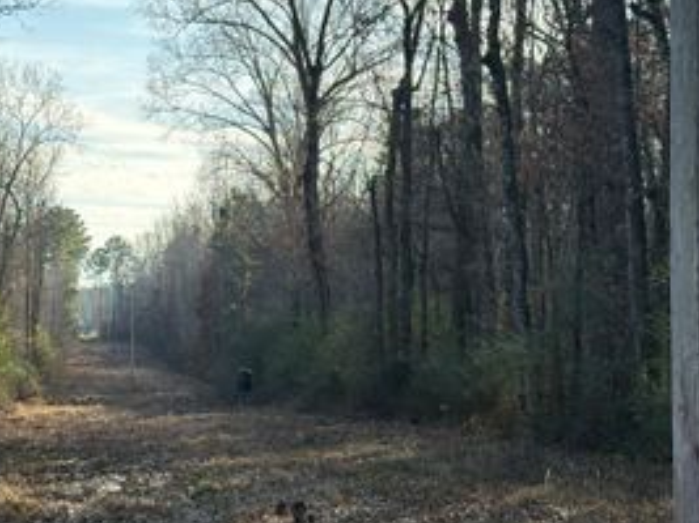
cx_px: 187
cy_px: 252
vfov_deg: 17.6
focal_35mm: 84
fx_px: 1695
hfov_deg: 23.1
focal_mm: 5.96
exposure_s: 1/1709
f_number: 1.6
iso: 32
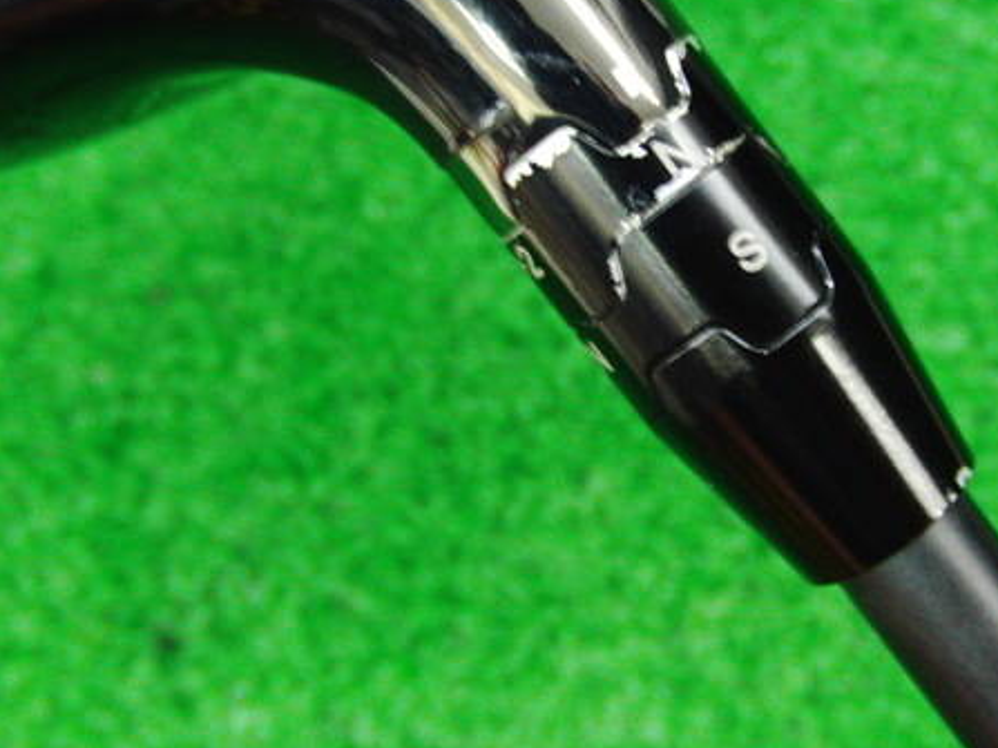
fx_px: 1528
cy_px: 270
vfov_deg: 27.4
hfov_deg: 35.8
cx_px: 674
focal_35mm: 53
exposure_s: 1/15
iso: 400
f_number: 3.6
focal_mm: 6.42
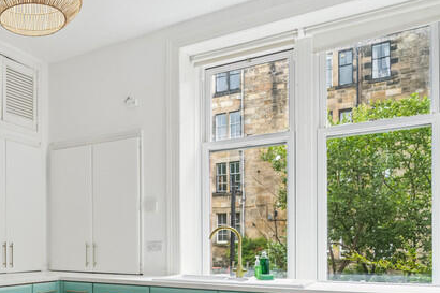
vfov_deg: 36.3
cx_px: 67
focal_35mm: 35
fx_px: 428
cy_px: 242
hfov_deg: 50.0
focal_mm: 14
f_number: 6.3
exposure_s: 1/100
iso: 800
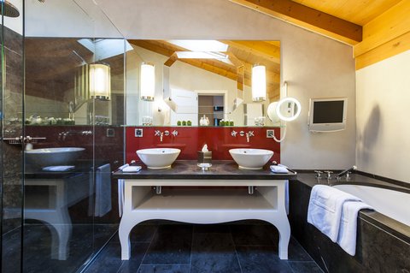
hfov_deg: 104.3
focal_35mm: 14
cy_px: 136
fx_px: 159
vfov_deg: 81.1
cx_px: 205
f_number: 8
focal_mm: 14
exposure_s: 1.6
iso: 200
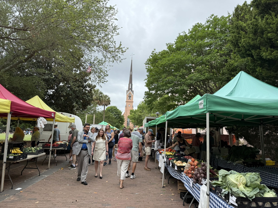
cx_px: 139
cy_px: 104
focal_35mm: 24
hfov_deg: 71.6
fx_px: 193
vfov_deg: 56.8
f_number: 1.78
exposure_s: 1/2299
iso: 100
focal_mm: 6.76
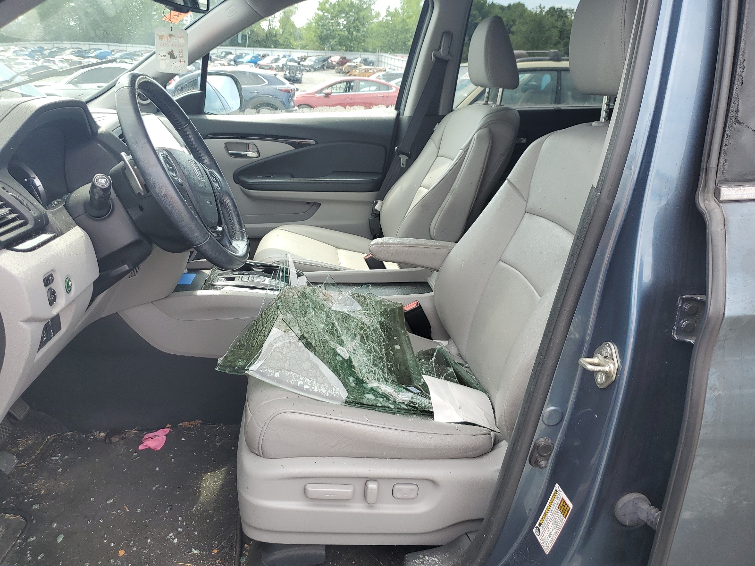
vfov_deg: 53.1
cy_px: 283
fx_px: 567
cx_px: 378
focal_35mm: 26
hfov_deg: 67.3
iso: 50
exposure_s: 1/526
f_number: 1.5
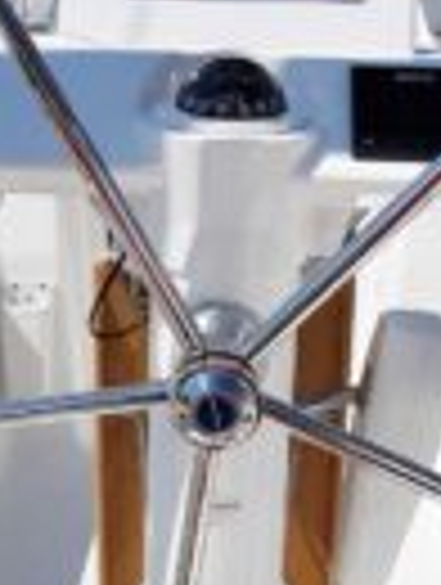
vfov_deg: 27.7
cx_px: 214
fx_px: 1185
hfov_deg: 21.1
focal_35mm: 70
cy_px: 279
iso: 40
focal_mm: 4.2
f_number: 1.7
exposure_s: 1/7120
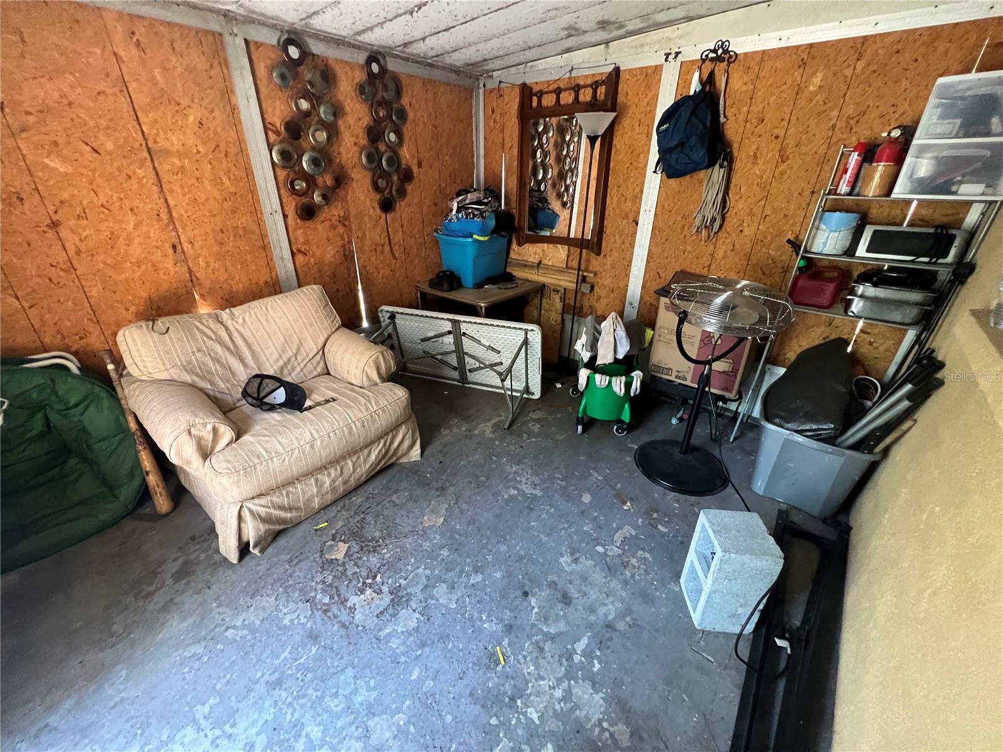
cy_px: 376
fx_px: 377
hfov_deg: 106.2
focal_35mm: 13
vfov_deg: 89.9
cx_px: 502
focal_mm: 1.57
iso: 640
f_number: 1.8
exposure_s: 1/60
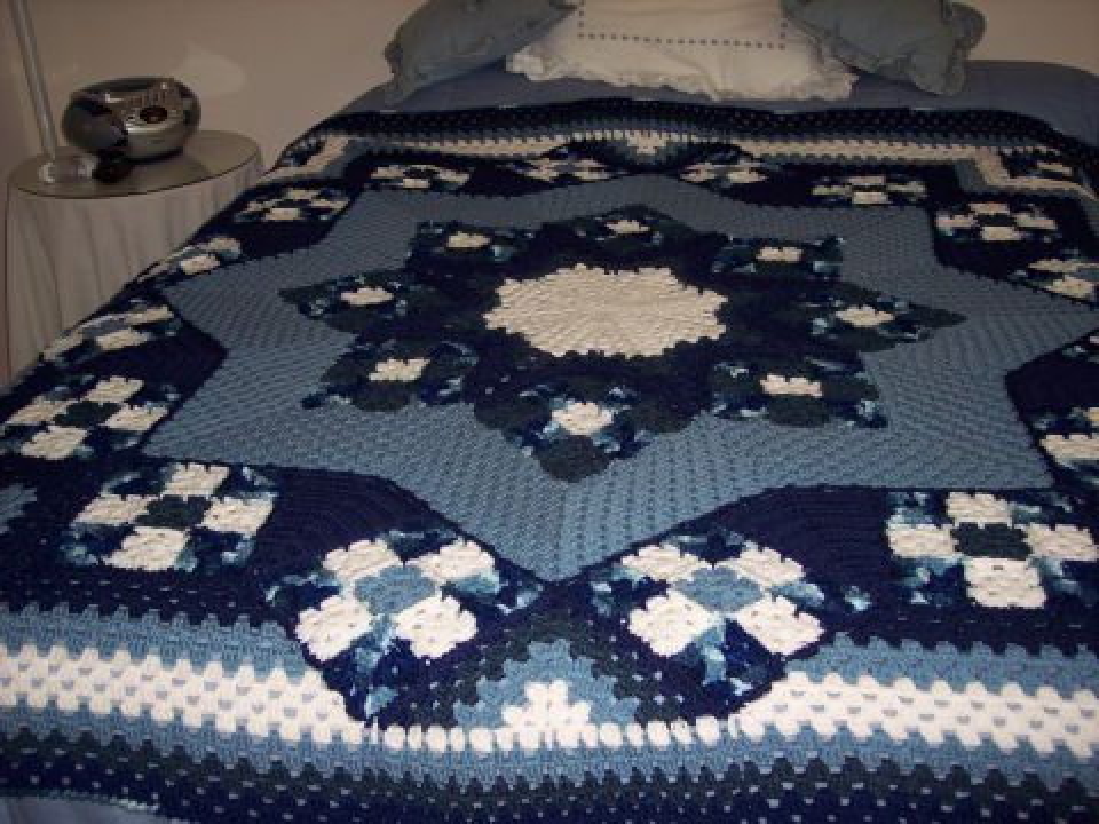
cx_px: 550
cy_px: 412
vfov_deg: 36.8
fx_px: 1238
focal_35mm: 39
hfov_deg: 47.9
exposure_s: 1/60
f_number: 2.8
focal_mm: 8
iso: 100
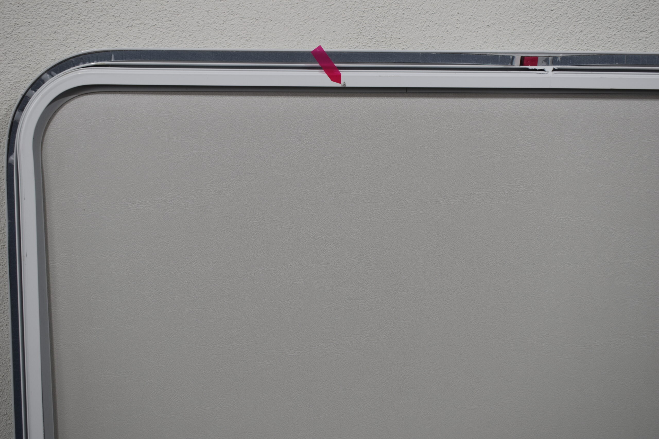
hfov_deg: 42.3
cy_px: 220
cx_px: 330
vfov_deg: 28.9
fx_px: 851
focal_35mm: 46
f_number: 5.6
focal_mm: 31
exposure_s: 1/125
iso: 250
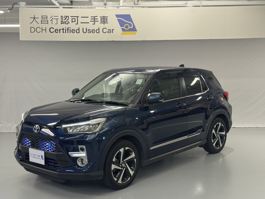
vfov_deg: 30.3
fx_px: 367
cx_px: 132
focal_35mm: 48
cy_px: 100
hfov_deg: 39.7
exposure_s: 1/61
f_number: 1.78
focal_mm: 6.76
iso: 64
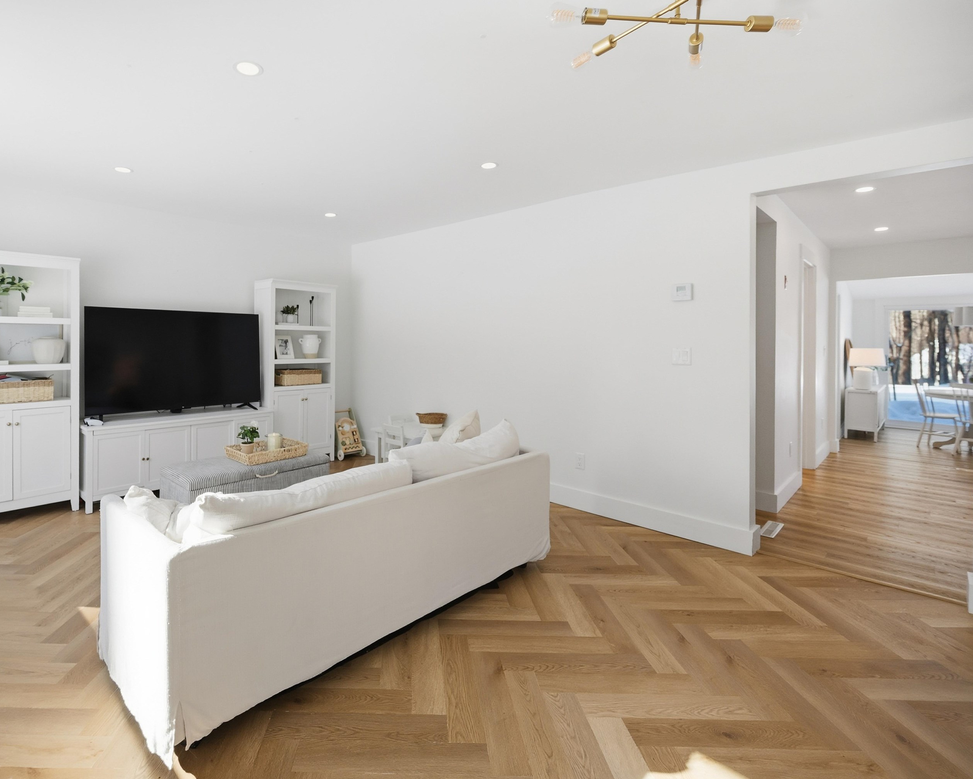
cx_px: 402
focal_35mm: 16
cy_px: 391
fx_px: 461
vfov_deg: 80.4
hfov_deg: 92.2
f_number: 4.5
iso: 640
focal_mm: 14
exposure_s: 1/1250
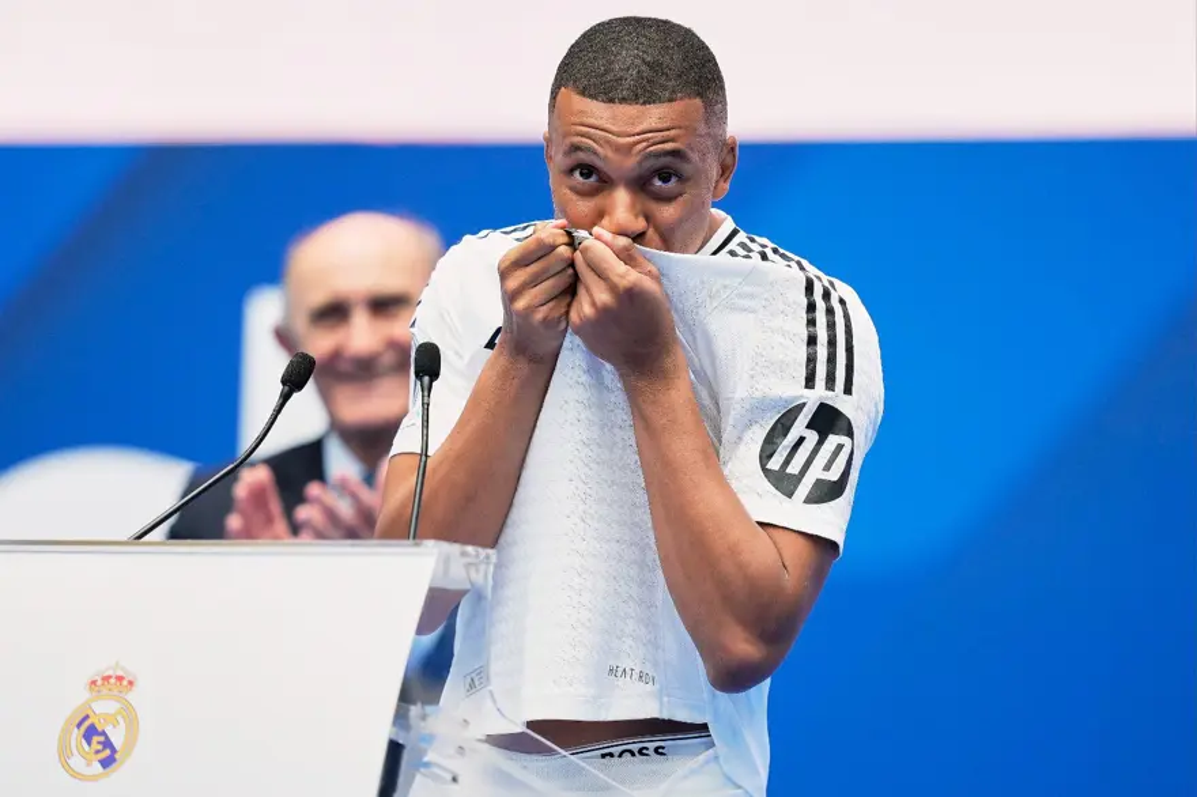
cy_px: 398
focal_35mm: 400
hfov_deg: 5.2
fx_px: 13294
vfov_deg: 3.4
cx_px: 598
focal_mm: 400
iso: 800
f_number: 2.8
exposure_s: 1/800
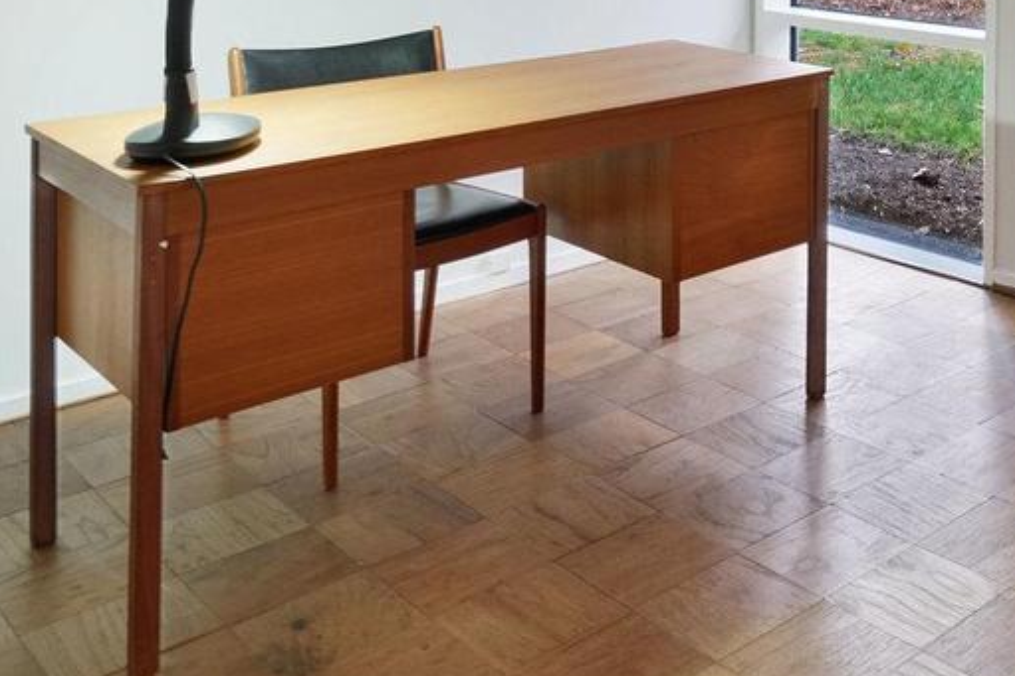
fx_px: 1268
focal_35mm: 45
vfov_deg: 25.8
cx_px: 1045
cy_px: -190
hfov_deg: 38.1
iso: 1250
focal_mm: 16
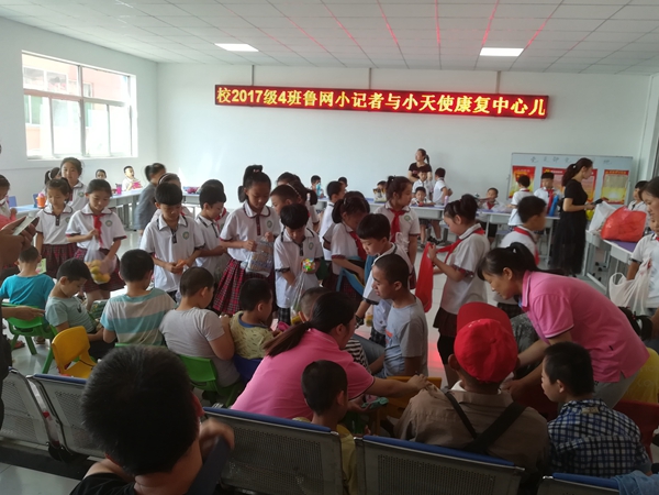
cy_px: 248
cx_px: 330
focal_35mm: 26
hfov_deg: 67.3
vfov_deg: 53.1
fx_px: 495
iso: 64
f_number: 2.2
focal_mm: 3.83
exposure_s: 1/33.3
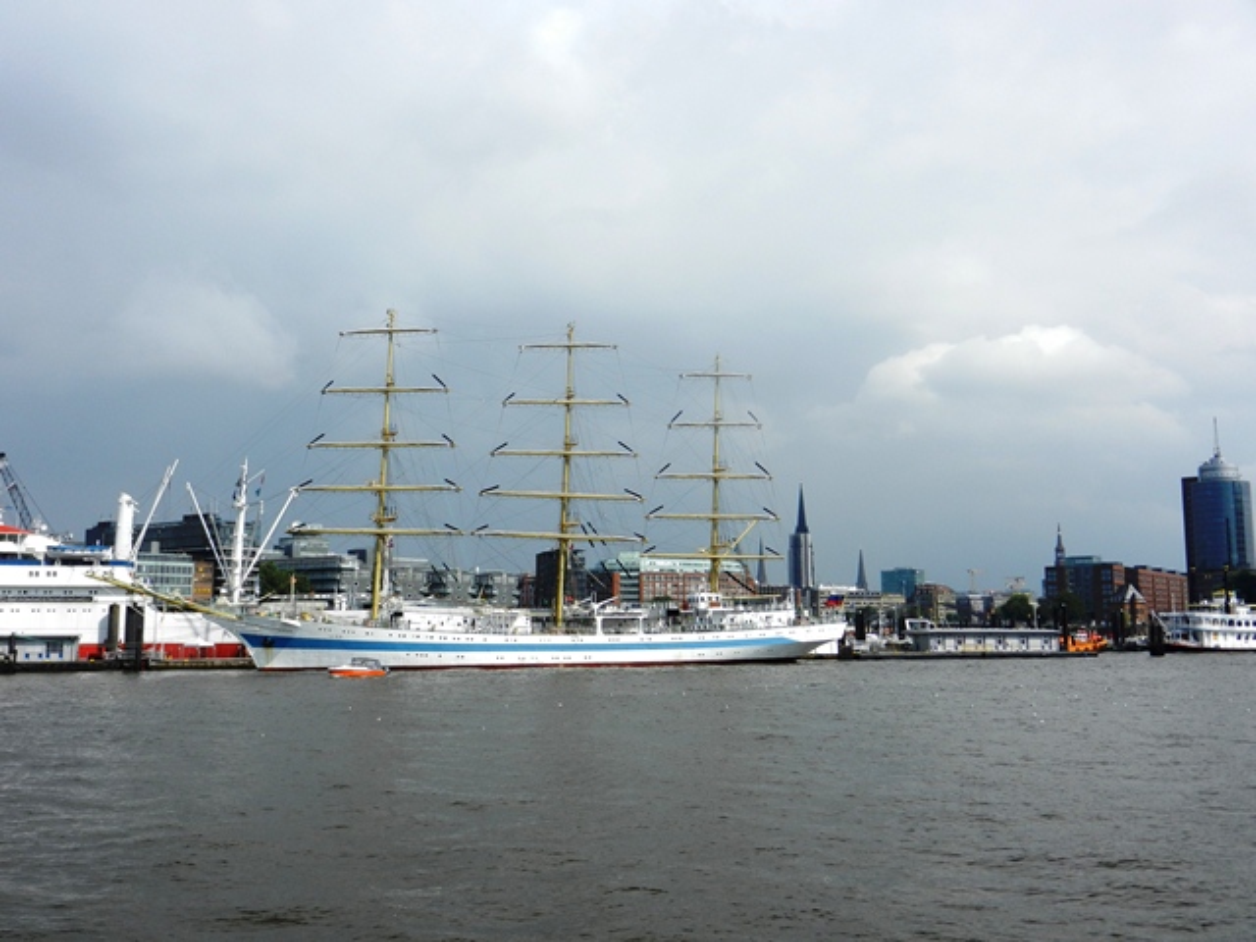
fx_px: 1197
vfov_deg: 42.9
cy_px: 471
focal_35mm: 33
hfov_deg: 55.4
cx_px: 628
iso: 160
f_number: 3.8
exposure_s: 1/1600
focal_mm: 5.9
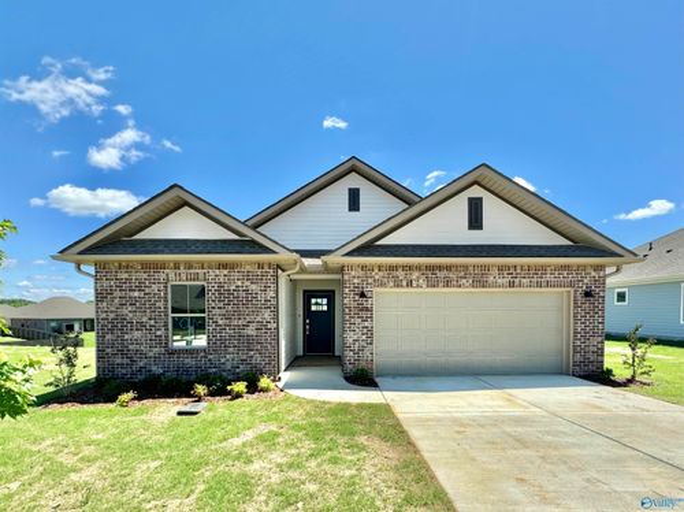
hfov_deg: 102.1
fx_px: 276
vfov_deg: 85.6
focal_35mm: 14
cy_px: 256
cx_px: 342
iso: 50
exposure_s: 1/1160
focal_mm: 2.22
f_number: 2.2
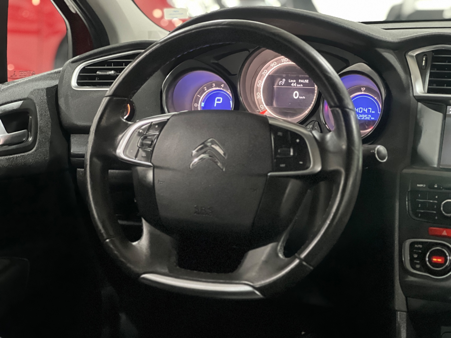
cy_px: 169
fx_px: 1003
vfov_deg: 19.1
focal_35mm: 77
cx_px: 226
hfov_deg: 25.3
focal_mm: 9
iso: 1250
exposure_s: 1/15
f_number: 2.8
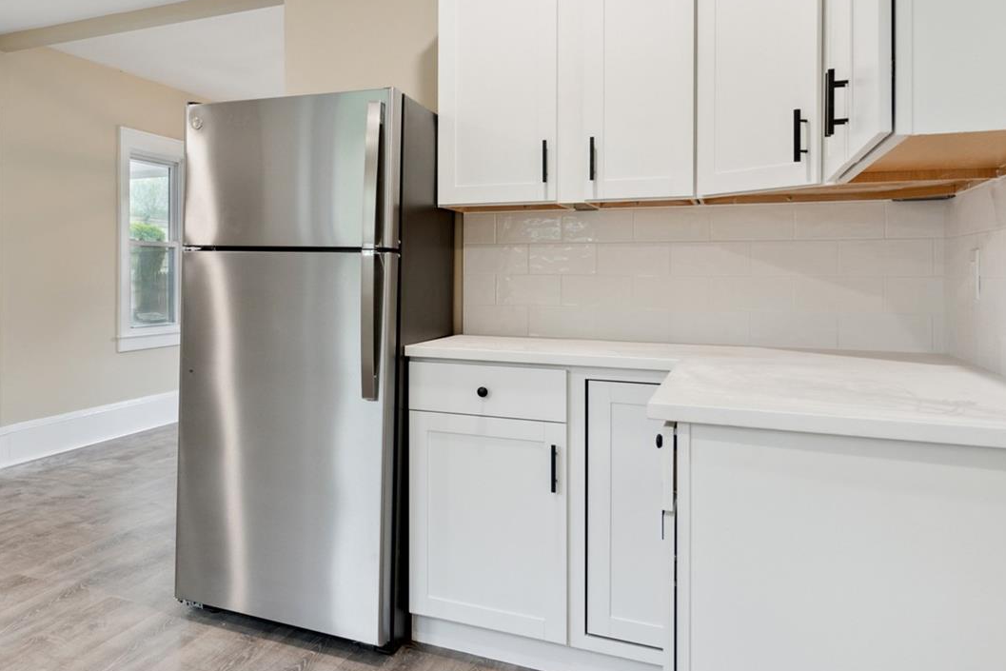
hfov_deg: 55.4
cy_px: 322
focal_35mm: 31
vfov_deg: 42.3
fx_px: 866
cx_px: 181
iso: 400
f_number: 5.6
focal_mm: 16
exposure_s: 1/80
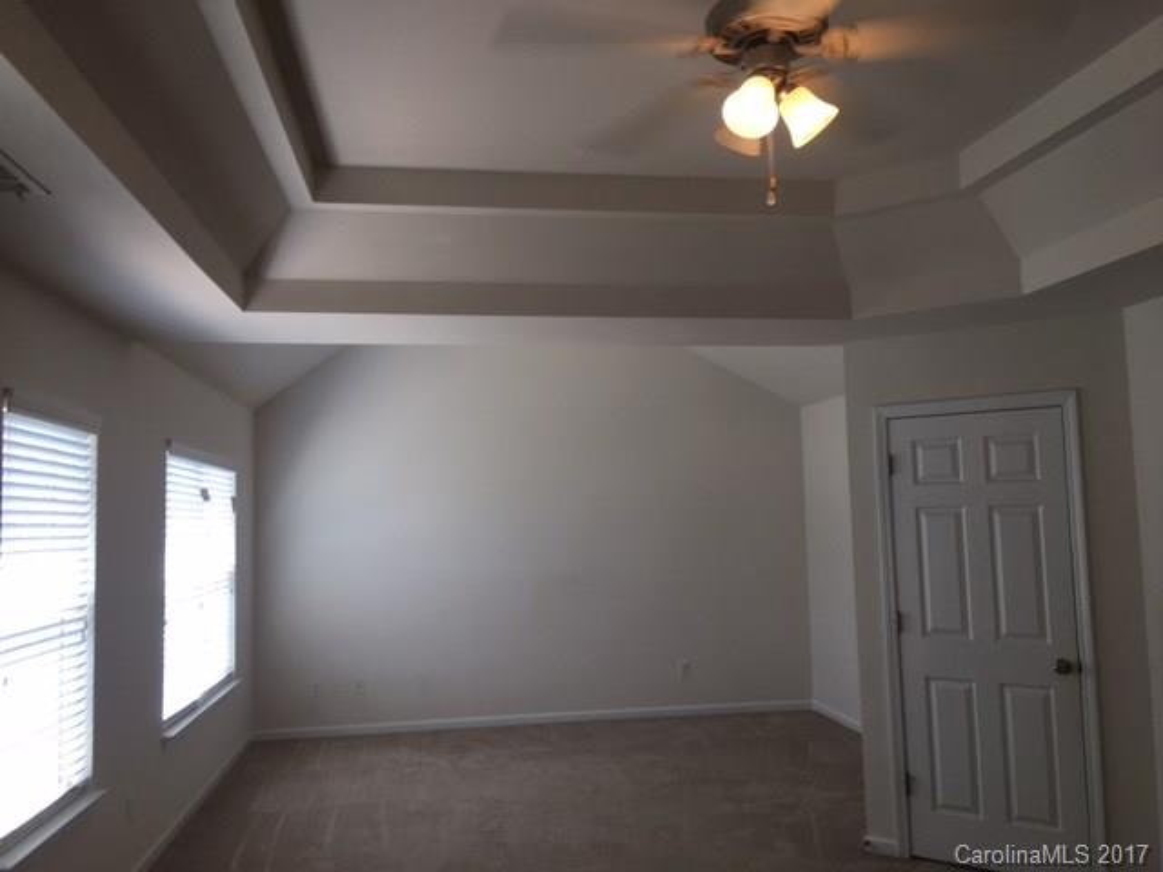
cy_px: 436
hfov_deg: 61.7
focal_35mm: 29
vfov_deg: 48.2
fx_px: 974
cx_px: 582
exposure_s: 1/60
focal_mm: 4.15
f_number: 2.2
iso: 25
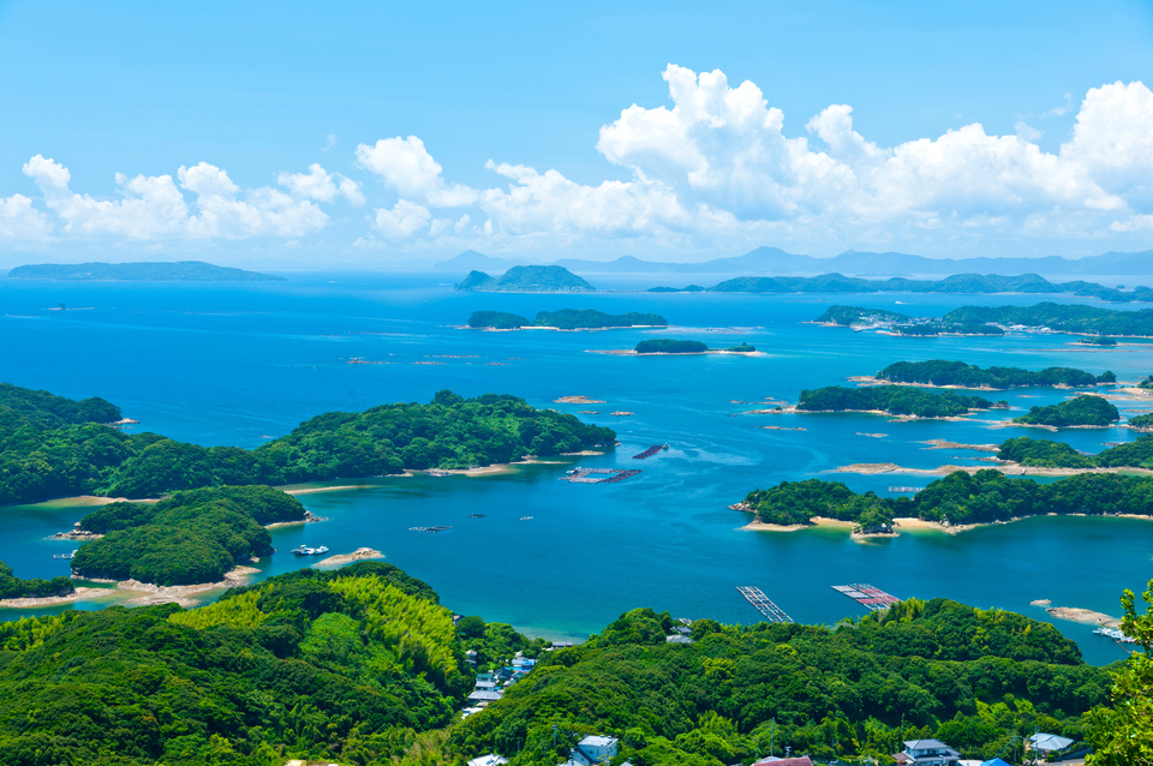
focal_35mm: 50
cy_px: 383
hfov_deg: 39.6
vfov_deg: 26.9
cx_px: 576
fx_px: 1600
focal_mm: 50
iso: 200
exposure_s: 1/80
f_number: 8
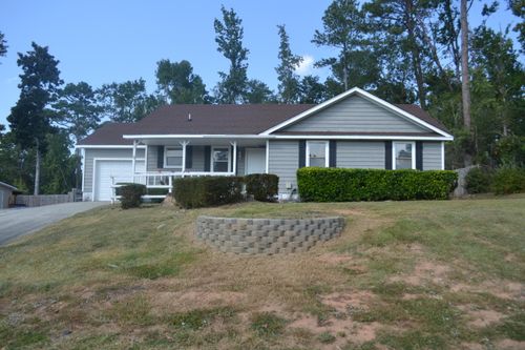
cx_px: 262
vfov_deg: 47.9
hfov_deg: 67.4
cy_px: 175
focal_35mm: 27
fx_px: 394
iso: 400
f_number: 5
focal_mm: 18
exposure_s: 1/1250
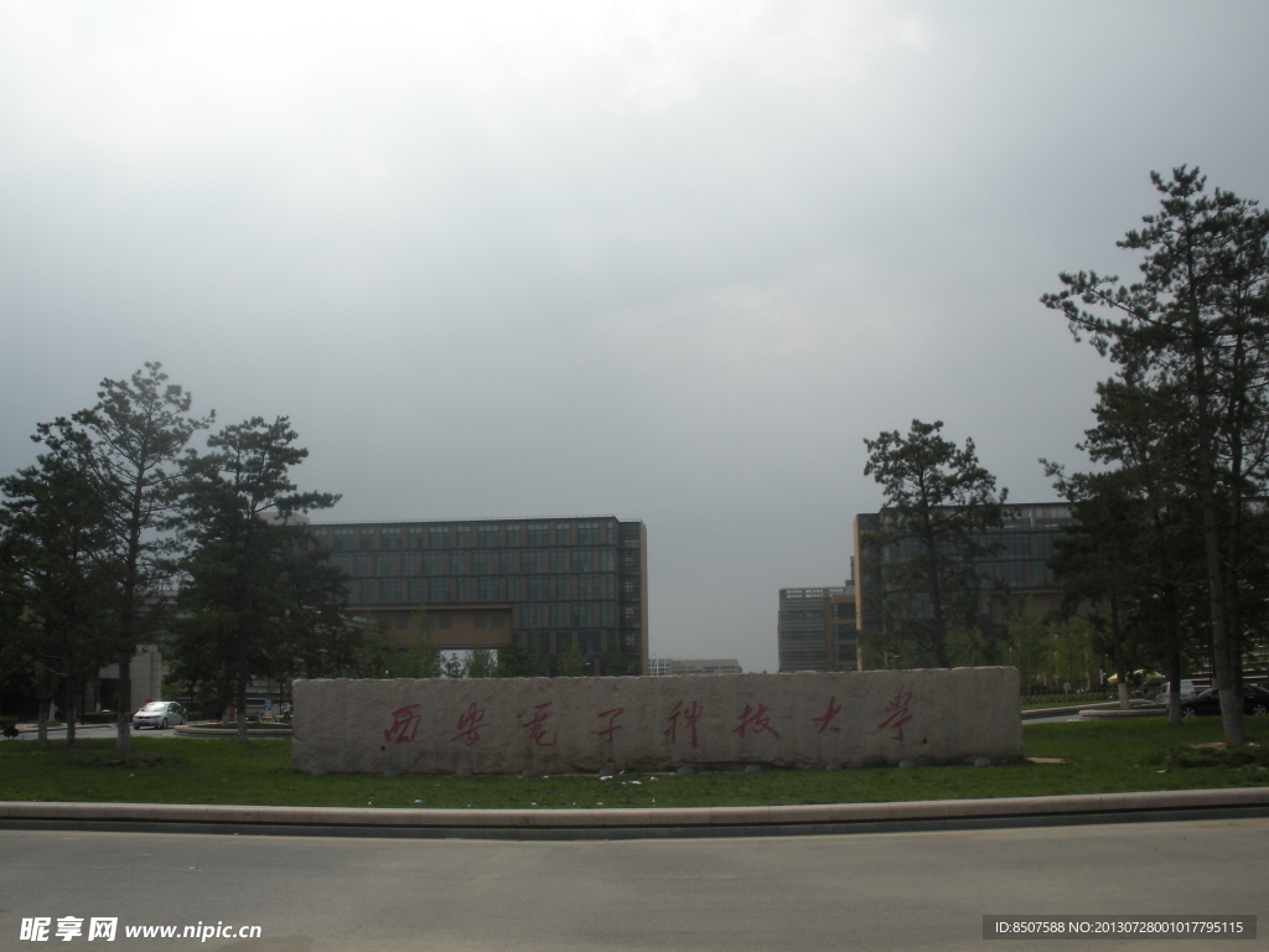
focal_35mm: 35
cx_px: 634
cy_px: 476
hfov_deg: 52.6
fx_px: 1283
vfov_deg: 40.7
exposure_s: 1/522
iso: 64
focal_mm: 6.3
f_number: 5.6
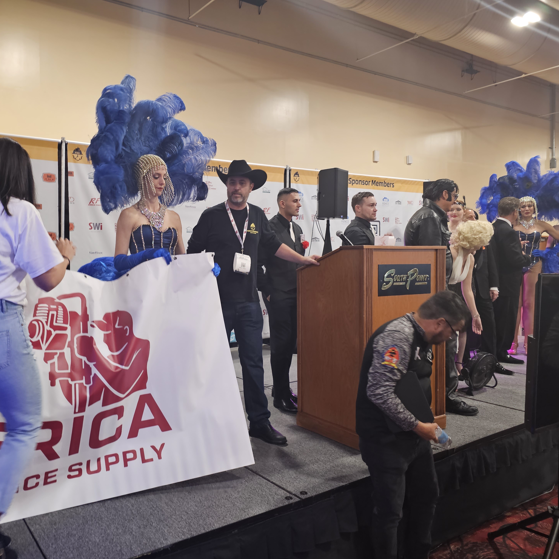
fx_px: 512
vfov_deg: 57.3
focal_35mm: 28
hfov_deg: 56.8
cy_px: 279
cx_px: 217
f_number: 1.7
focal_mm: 6.3
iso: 200
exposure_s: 1/58
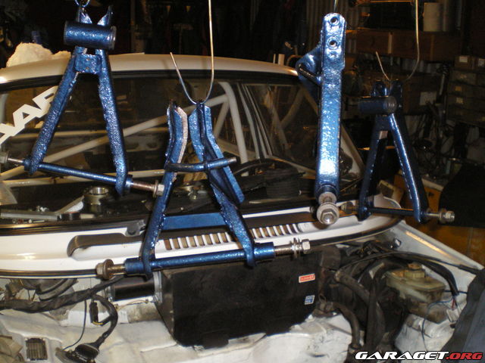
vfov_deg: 37.7
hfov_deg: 49.0
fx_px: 532
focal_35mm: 38
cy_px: 182
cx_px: 242
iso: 400
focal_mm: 6.3
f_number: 3.1
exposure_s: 1/50
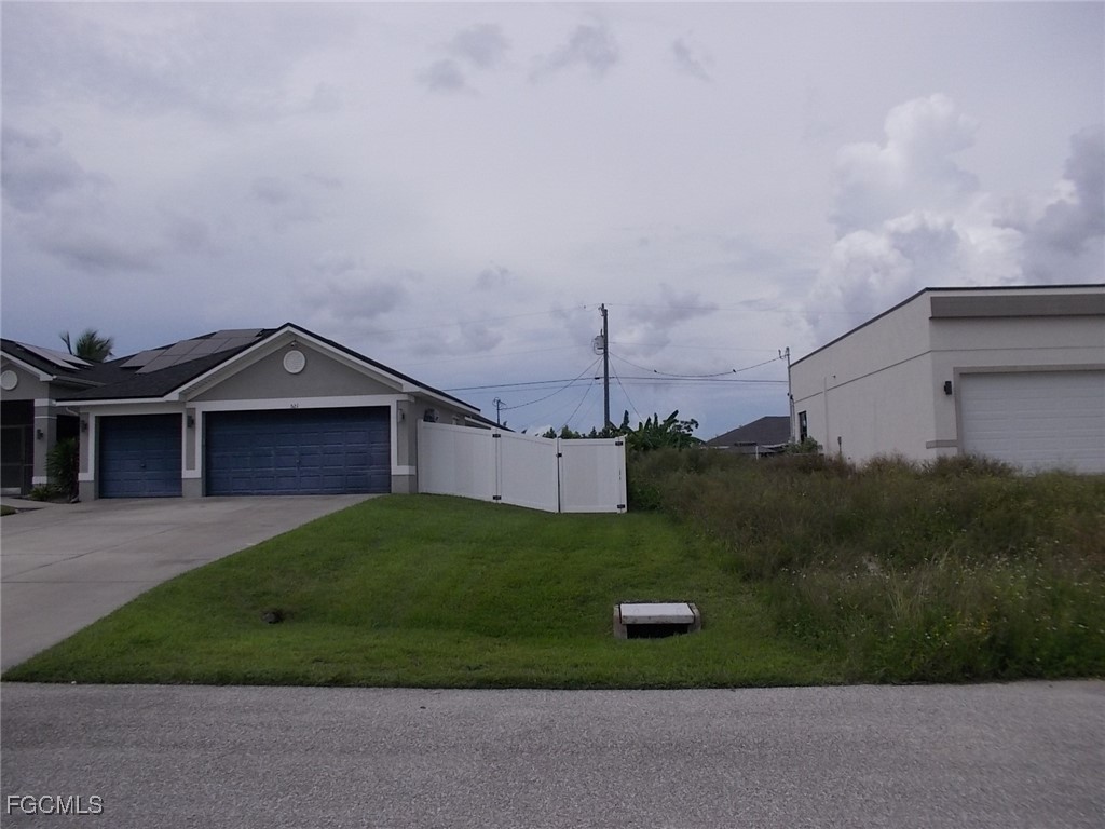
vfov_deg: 48.2
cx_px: 552
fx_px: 926
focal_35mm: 29
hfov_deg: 61.7
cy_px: 414
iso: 80
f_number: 3.3
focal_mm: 4.1
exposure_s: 1/2000
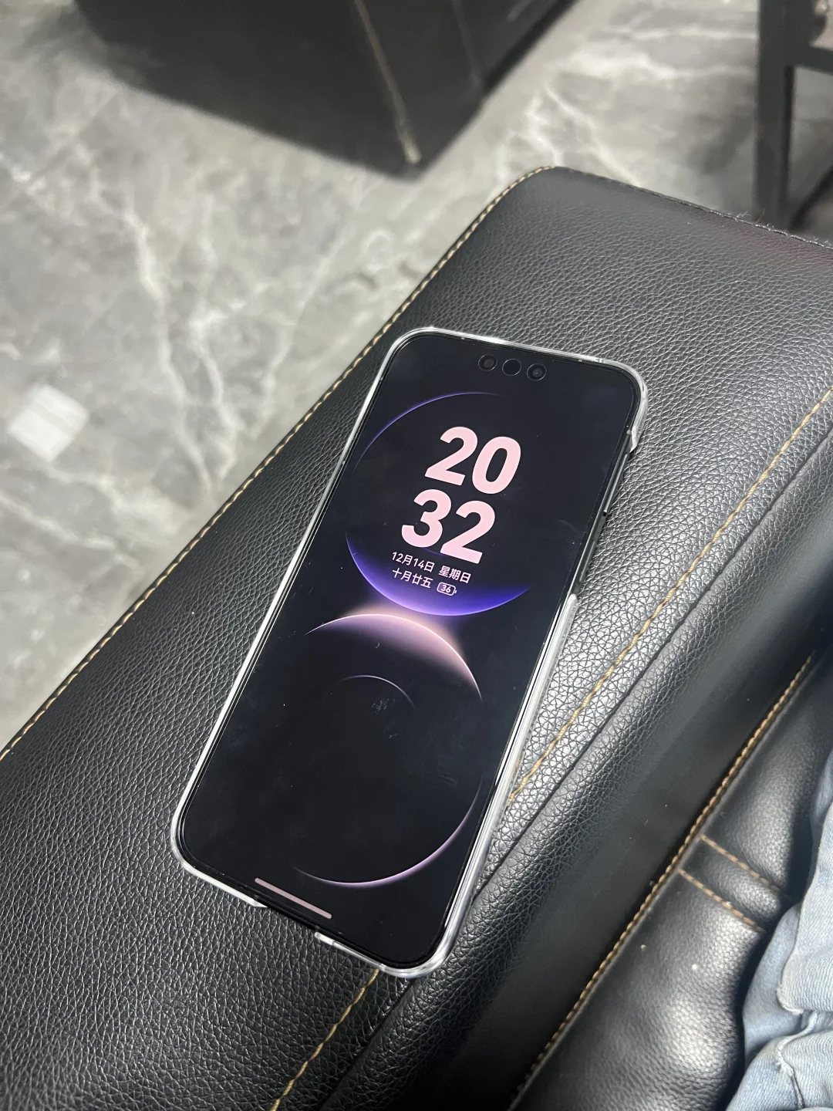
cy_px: 556
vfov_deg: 67.3
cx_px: 416
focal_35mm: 26
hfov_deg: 53.1
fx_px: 834
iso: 500
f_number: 1.5
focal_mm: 5.7
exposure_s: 1/50
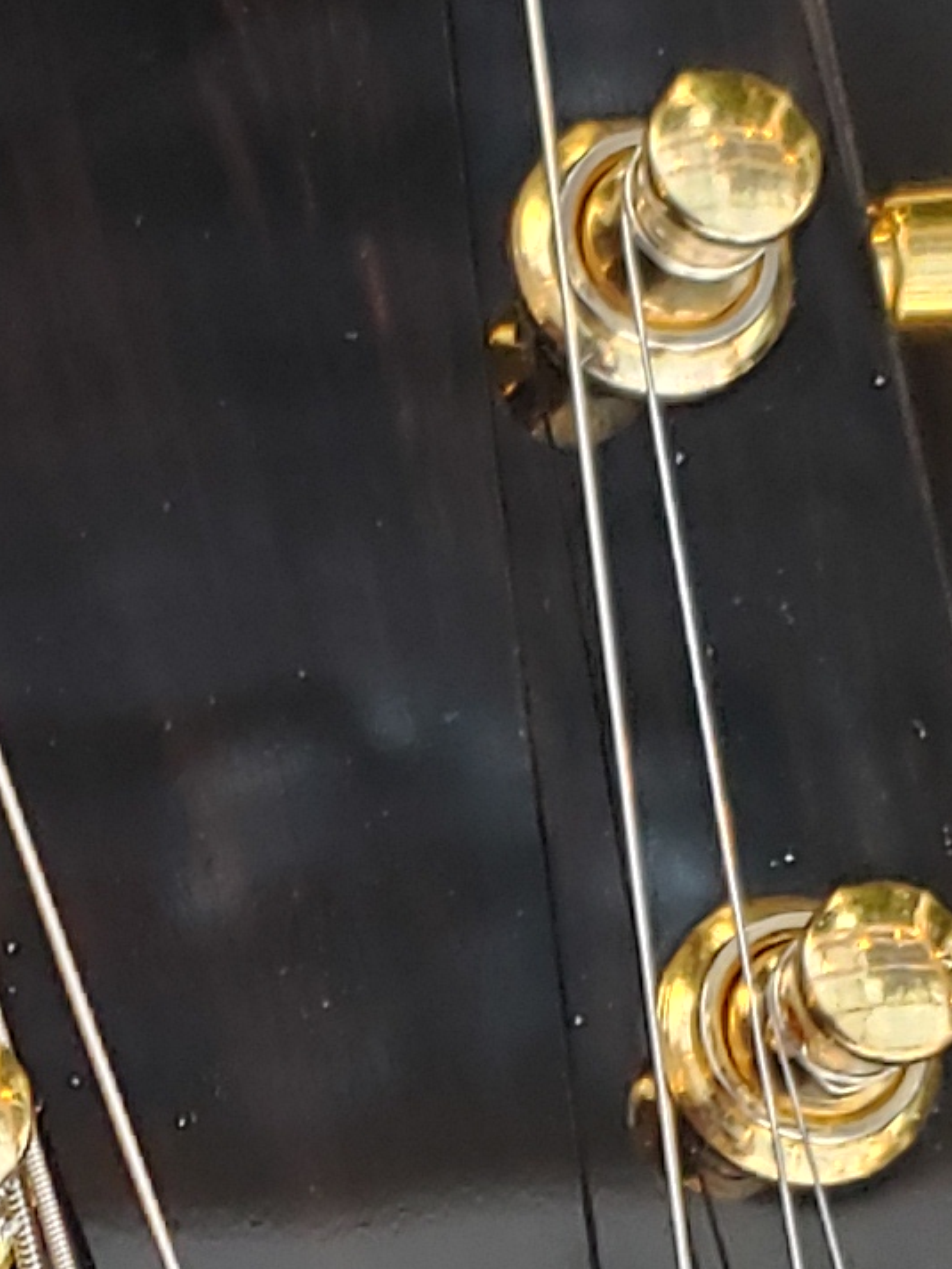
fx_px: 5389
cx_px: -20
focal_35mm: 147
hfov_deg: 10.0
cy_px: 1392
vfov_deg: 13.2
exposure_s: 1/40
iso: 250
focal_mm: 4.3
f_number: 1.5
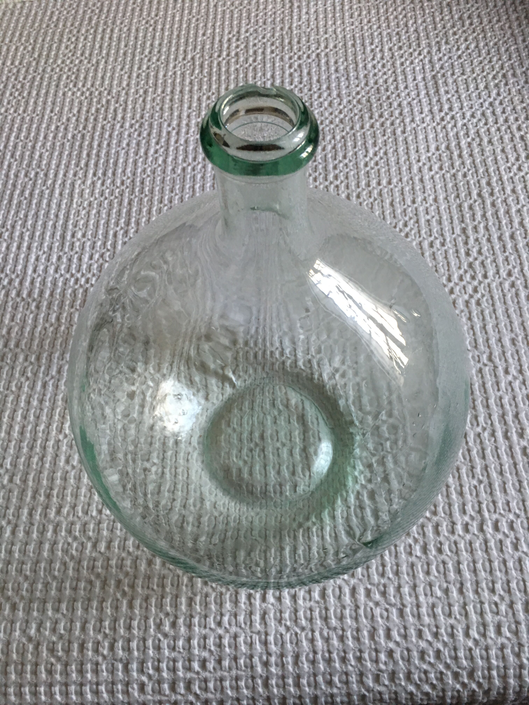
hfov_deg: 48.2
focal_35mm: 29
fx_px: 591
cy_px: 352
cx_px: 264
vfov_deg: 61.7
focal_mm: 4.15
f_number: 2.2
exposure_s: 1/33
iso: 125
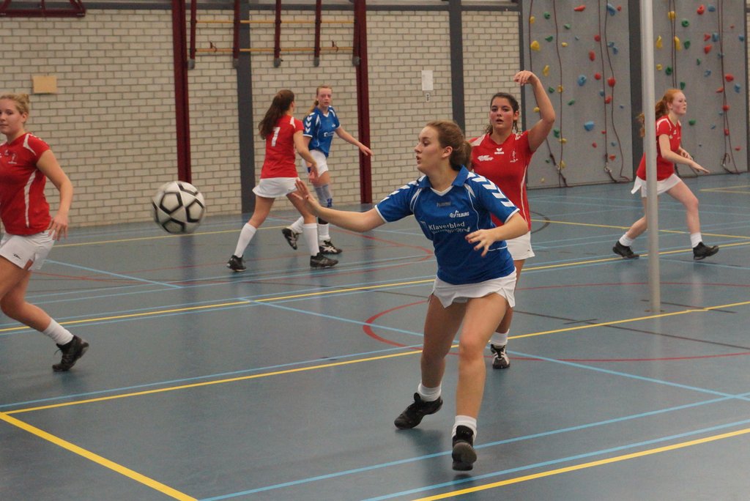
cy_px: 250
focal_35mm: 42
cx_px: 375
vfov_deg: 31.9
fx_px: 875
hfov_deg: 46.4
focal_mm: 28
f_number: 3.5
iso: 1600
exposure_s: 1/250
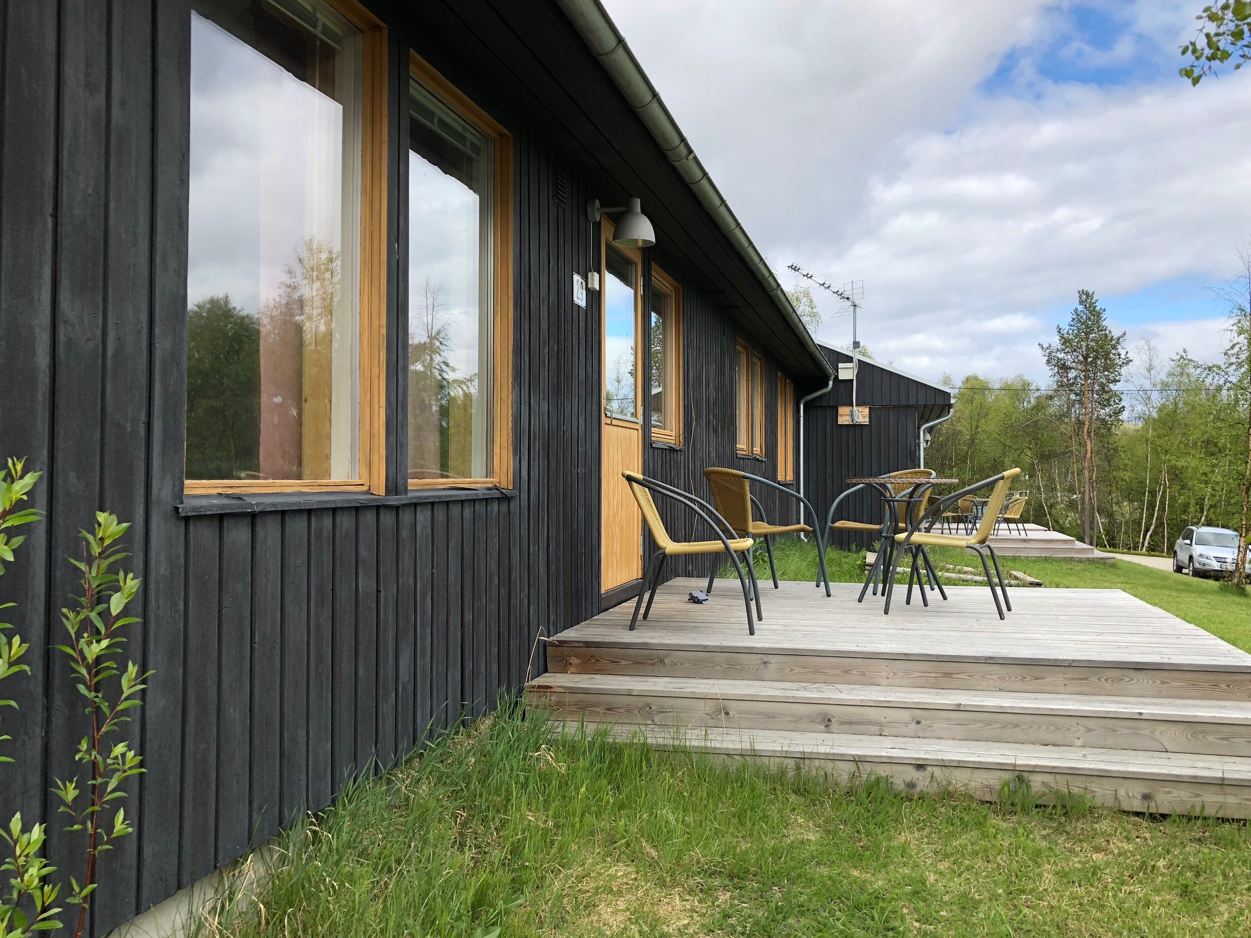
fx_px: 1084
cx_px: 665
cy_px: 458
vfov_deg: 46.8
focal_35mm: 30
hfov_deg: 59.9
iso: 20
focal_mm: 3.99
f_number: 1.8
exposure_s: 1/960
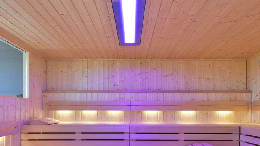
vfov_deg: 47.9
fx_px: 152
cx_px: 127
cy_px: 122
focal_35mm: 22
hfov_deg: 81.2
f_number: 6.3
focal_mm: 14
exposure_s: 1/15
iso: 400
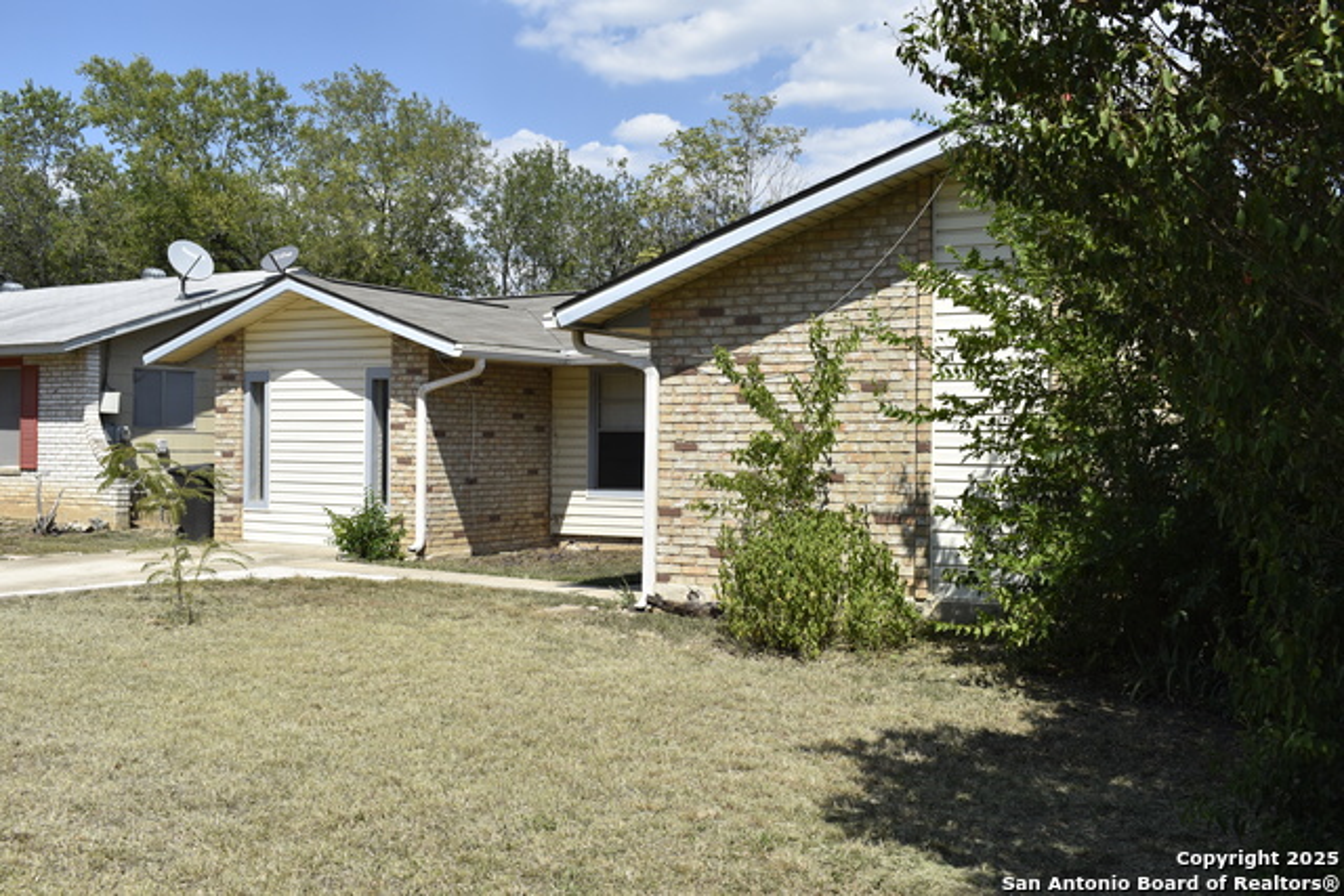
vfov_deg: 36.9
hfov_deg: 53.1
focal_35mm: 36
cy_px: 448
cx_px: 672
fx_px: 1344
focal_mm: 24
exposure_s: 1/320
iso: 100
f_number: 9
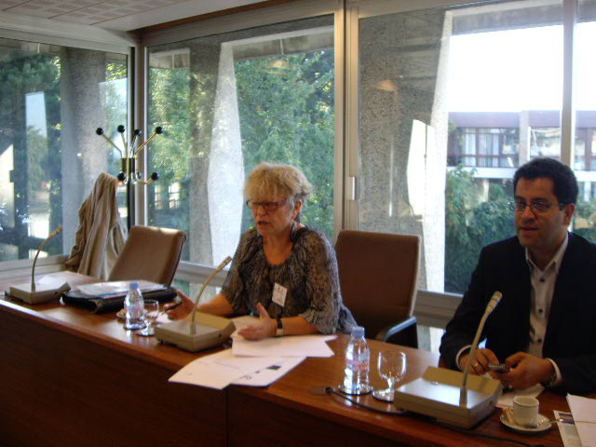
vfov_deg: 37.7
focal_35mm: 38
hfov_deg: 49.0
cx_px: 298
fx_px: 654
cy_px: 224
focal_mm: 6.2
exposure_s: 1/60
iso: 100
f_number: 2.7
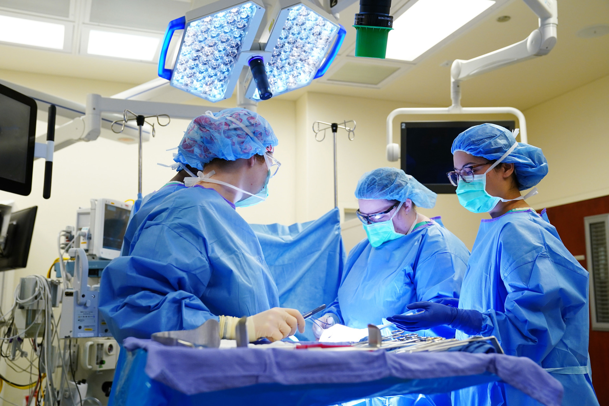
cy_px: 203
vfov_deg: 31.2
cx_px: 304
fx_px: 727
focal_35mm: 43
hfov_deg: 45.4
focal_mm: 43
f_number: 4
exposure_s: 1/500
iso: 2000
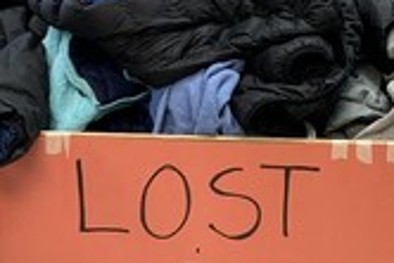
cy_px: 187
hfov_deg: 22.2
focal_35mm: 91
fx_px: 997
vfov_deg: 15.0
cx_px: 285
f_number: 1.8
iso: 64
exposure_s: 1/60
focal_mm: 4.25
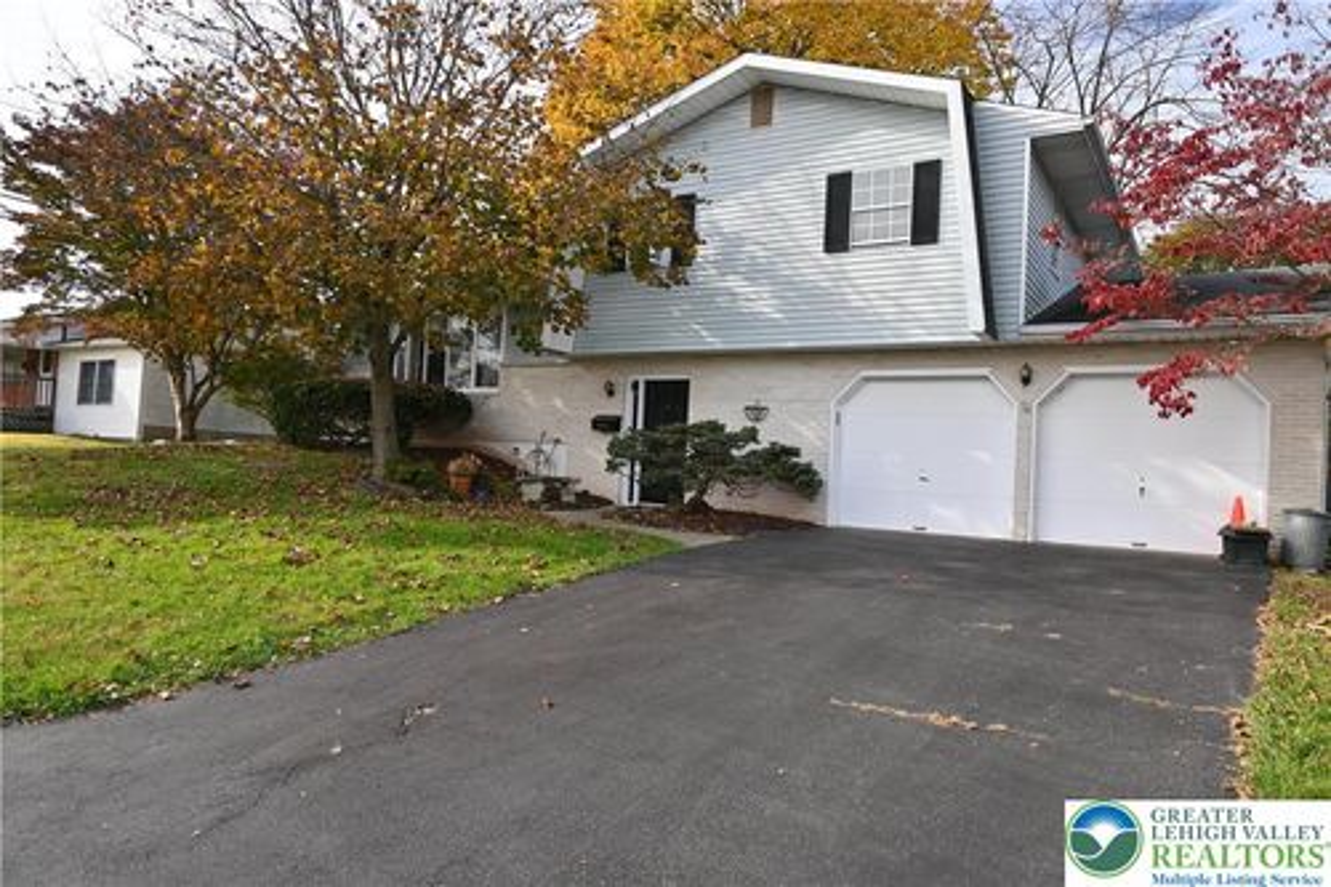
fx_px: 887
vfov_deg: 53.1
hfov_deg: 73.8
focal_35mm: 24
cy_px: 444
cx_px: 666
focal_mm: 16
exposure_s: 1/250
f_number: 5
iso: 200
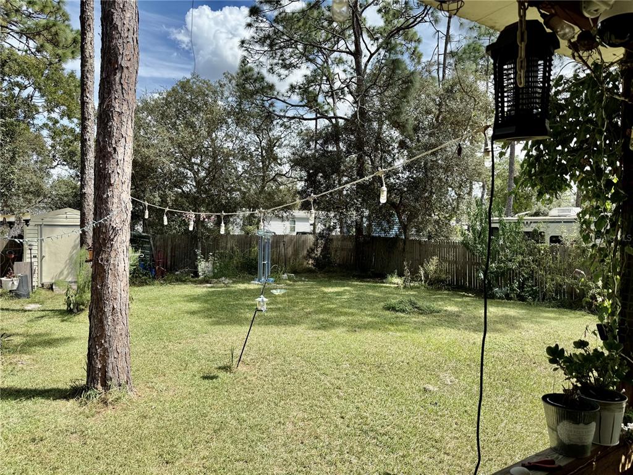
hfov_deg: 71.6
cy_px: 238
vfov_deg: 56.8
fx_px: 439
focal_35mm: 24
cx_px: 316
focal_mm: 6.76
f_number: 1.78
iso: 80
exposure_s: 1/2232
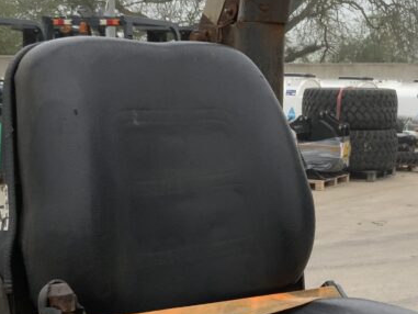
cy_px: 257
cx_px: 278
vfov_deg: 18.7
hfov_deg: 24.9
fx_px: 942
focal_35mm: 78
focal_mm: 3
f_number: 1.8
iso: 16
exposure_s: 1/183
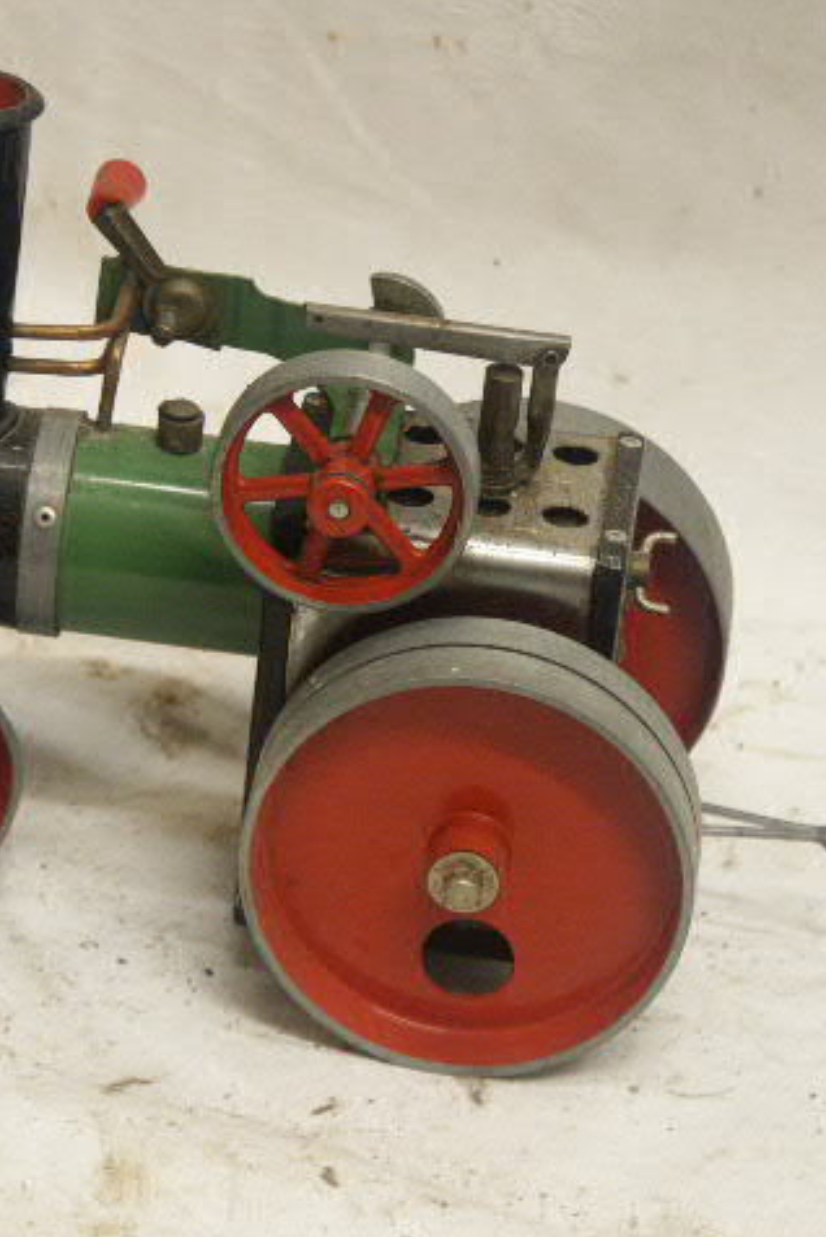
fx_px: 6770
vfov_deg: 10.4
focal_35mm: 197
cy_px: 618
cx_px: 203
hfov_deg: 7.0
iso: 200
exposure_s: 1/15
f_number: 3.5
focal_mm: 35.64
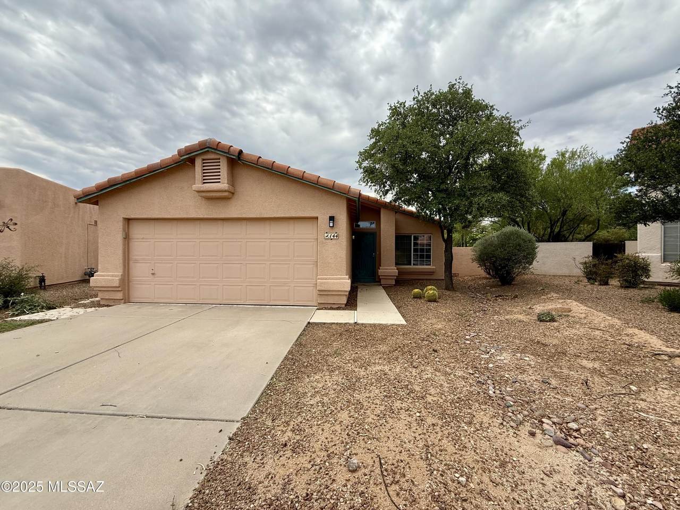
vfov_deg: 85.7
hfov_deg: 102.1
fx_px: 275
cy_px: 255
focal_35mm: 14
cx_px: 340
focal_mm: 2.22
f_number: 2.2
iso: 50
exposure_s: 1/1795
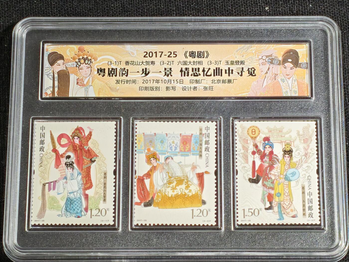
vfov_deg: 12.1
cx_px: 174
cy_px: 131
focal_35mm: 122
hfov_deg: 16.1
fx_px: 1230
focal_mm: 4.94
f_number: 1.5
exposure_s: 1/417
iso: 50
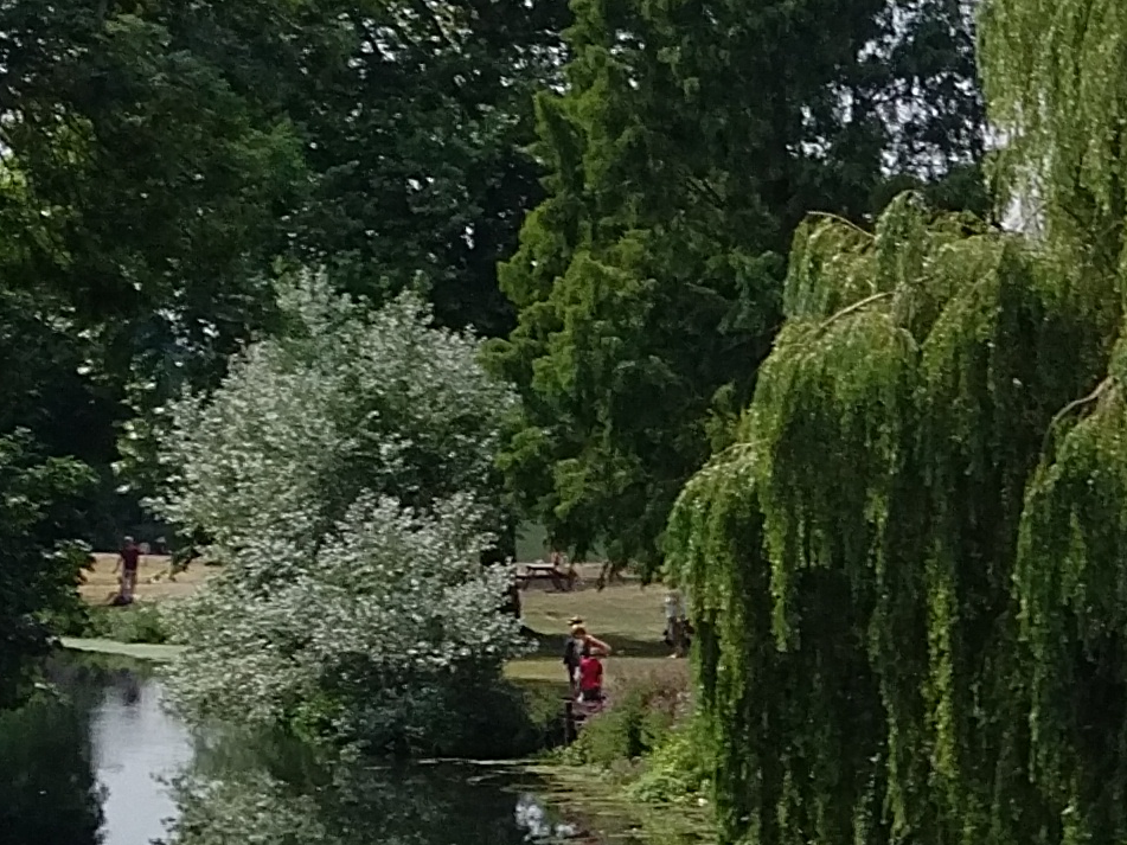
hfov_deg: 12.7
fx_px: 4525
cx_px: 2151
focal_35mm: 139
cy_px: 808
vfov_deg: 10.6
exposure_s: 1/1477
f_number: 2.2
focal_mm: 4.75
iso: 50
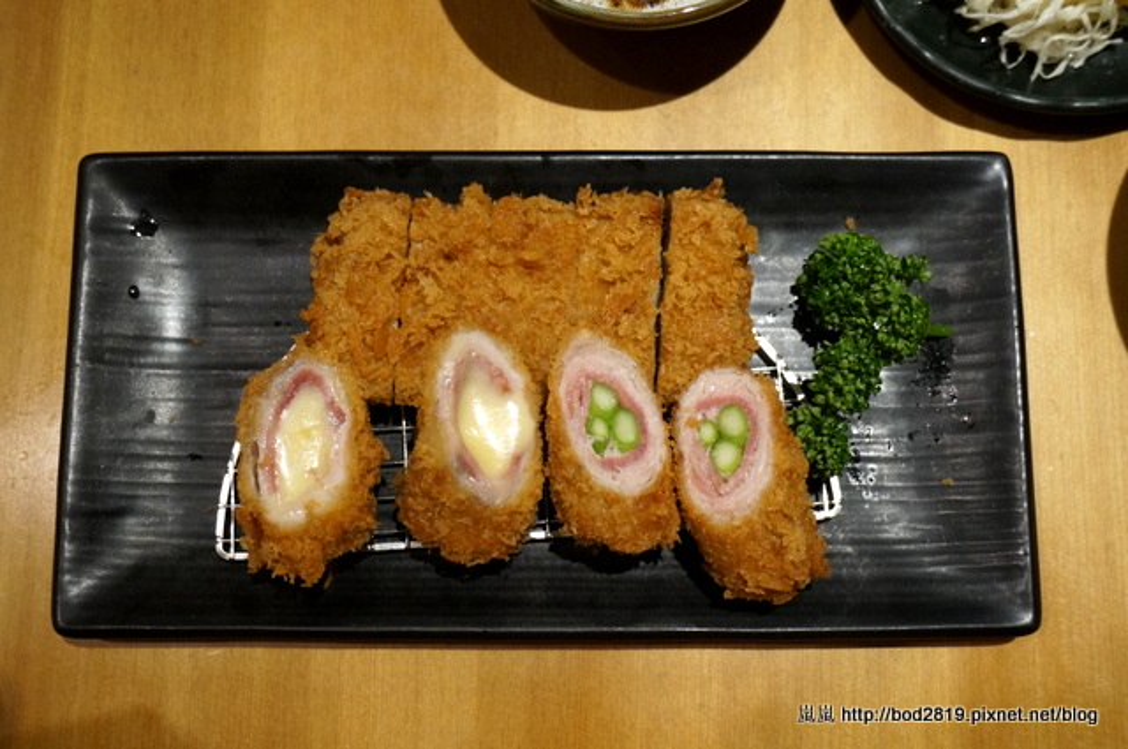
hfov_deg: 49.6
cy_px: 374
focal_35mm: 39
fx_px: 1220
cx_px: 564
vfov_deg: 34.1
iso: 2000
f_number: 4.5
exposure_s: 1/60
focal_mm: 26
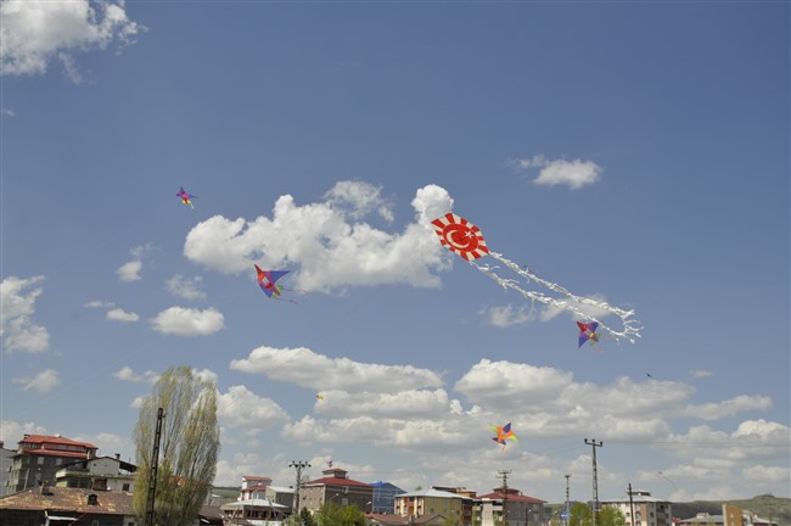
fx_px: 790
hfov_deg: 53.2
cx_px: 396
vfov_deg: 36.8
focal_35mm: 36
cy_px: 263
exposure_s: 1/500
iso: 200
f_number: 11
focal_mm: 24
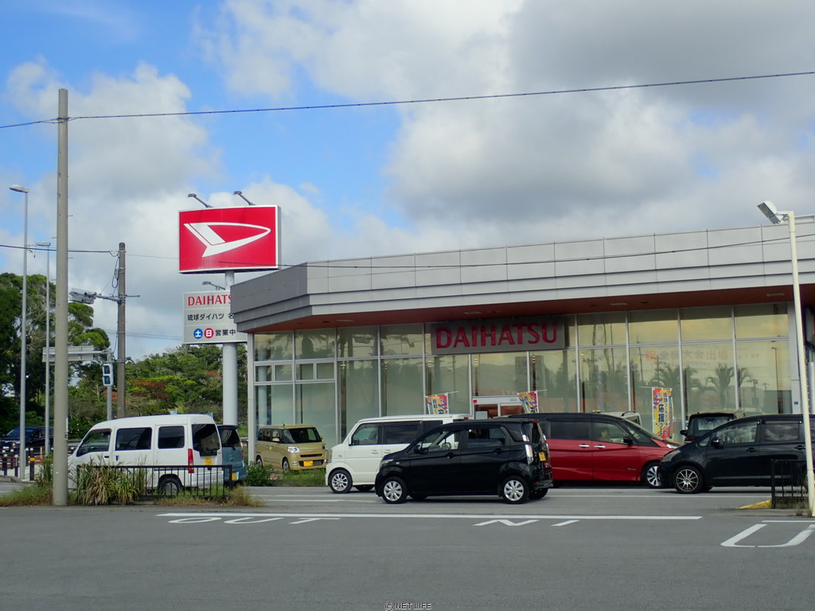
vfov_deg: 27.5
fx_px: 1248
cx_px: 408
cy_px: 306
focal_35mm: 53
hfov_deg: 36.2
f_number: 4.5
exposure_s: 1/400
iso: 100
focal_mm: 9.61
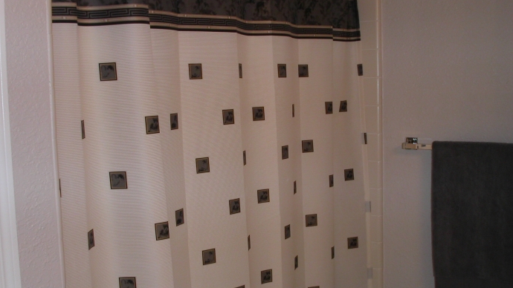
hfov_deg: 42.9
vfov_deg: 24.9
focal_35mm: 48
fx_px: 653
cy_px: 172
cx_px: 272
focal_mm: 7.8
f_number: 2.8
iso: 100
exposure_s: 1/30
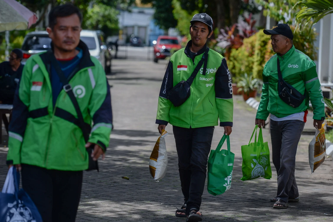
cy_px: 111
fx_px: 1128
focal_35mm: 122
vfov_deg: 11.2
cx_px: 166
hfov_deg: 16.8
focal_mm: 122
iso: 200
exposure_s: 1/2500
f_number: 3.5
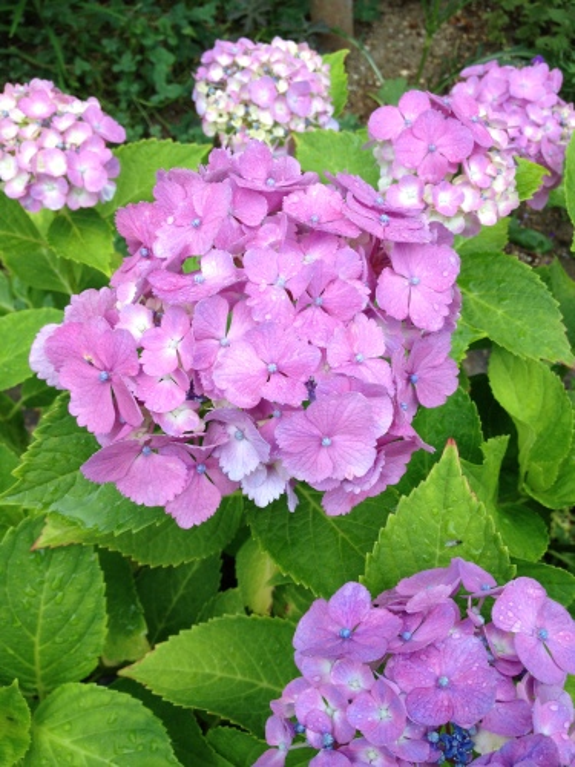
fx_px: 775
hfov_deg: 40.7
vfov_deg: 52.6
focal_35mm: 35
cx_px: 288
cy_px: 384
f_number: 2.4
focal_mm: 4.28
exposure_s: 1/120
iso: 64
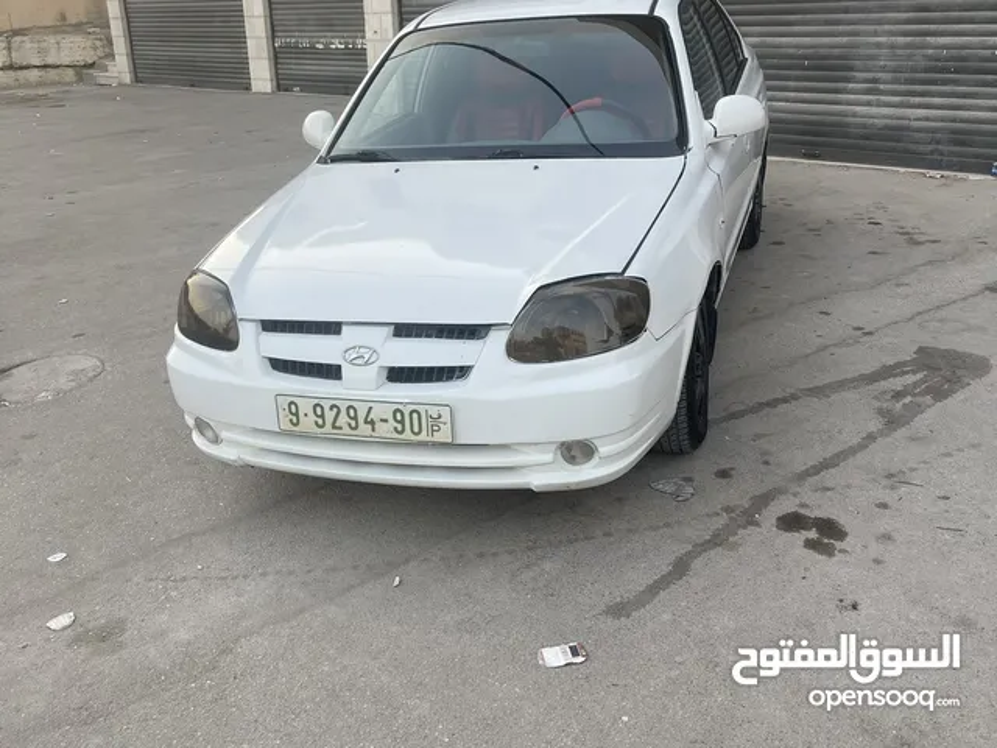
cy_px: 374
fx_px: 749
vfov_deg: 53.1
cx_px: 498
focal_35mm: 26
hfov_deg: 67.3
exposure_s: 1/278
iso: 40
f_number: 1.6
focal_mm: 5.1
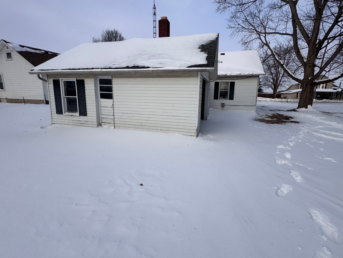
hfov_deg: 94.5
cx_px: 177
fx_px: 159
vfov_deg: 78.0
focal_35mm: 16
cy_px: 120
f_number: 2.2
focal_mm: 2.22
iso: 50
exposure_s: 1/2028
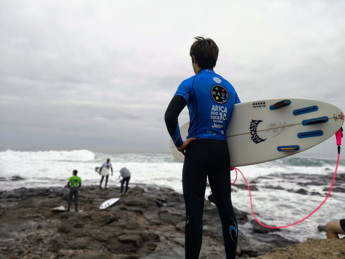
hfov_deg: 65.3
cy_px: 130
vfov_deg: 51.4
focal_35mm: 27
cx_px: 172
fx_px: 269
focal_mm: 3.95
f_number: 4
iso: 50
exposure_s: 1/278
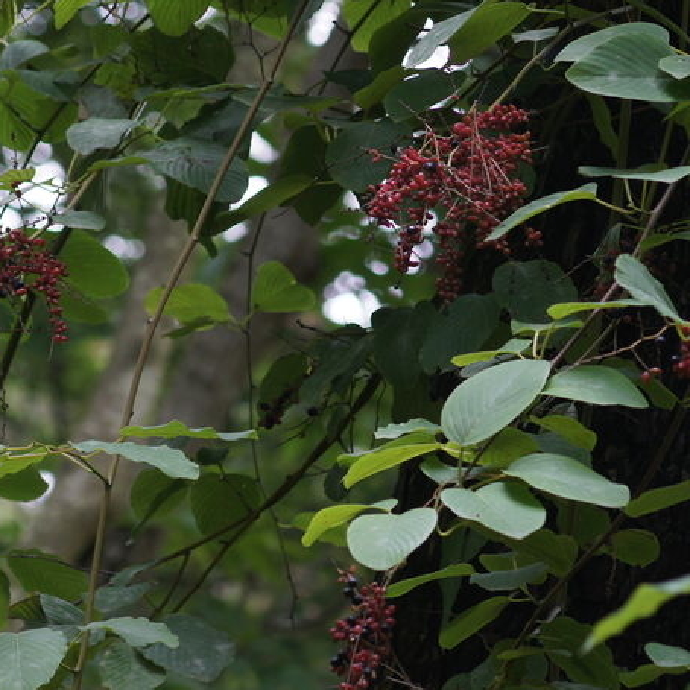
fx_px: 6472
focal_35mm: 287
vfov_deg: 6.1
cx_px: 470
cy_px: 212
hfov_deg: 6.1
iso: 400
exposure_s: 1/160
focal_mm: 100
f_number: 5
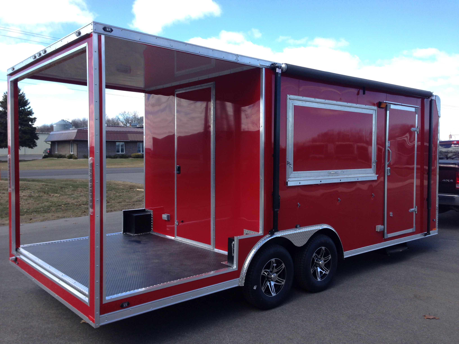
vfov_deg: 42.9
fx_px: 438
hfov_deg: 55.4
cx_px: 230
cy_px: 172
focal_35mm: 33
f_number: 2.4
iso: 50
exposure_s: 1/583
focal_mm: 4.12
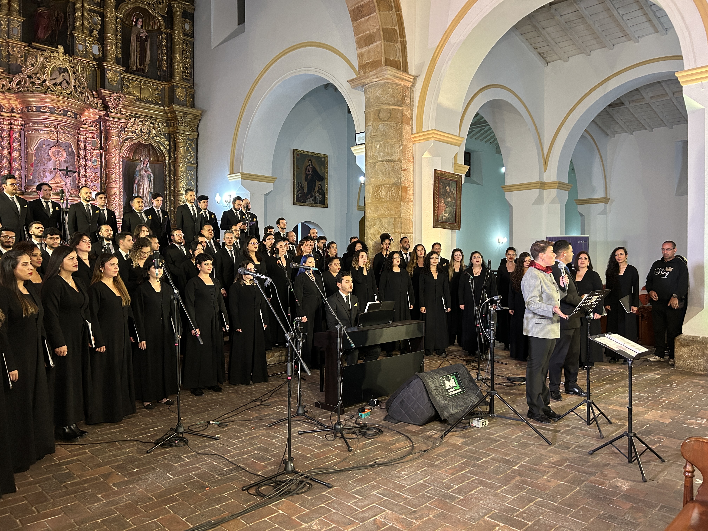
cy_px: 266
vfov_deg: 53.1
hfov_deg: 67.3
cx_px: 354
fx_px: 532
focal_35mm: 26
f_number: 1.5
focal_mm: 5.7
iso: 320
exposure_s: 1/41
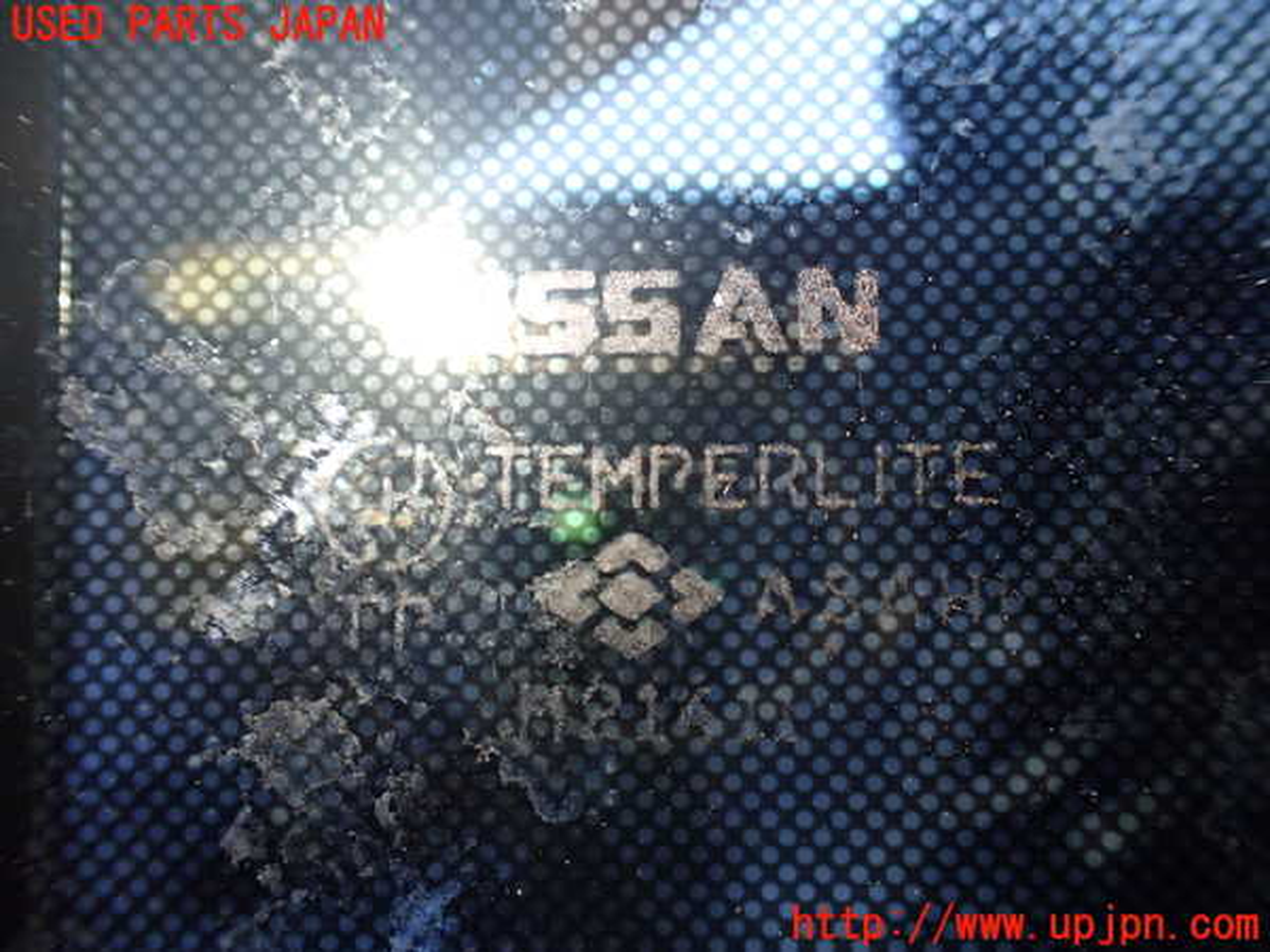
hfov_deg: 60.0
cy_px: 476
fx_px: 1101
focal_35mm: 30
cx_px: 635
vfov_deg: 46.8
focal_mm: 5.4
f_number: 2.3
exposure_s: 1/125
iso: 320
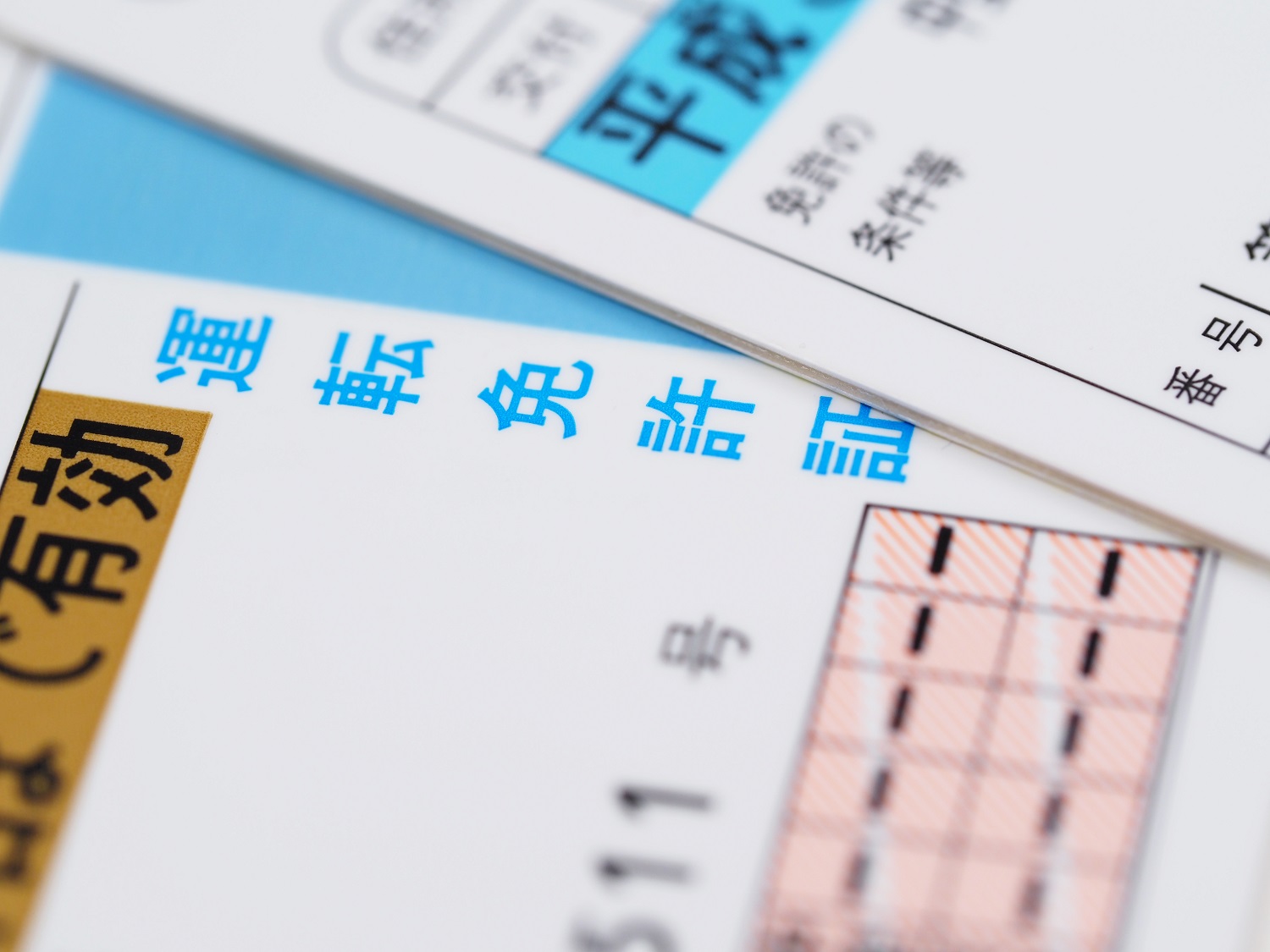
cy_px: 476
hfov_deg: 16.4
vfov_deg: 12.3
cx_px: 635
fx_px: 4403
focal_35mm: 120
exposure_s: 1/5
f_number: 4
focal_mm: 60
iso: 200
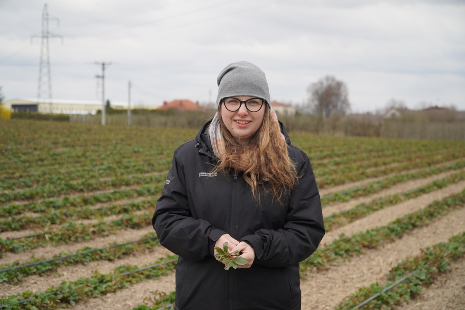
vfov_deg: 17.5
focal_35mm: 78
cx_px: 232
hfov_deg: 26.0
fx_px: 1007
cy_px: 155
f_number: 4.5
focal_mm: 52
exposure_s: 1/500
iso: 100
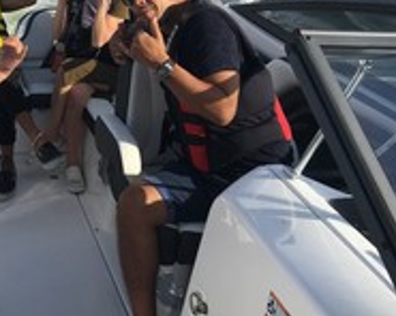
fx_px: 633
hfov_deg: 32.6
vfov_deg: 27.4
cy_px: 52
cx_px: 21
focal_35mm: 54
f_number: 2.2
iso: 25
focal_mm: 4.15
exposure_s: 1/1672
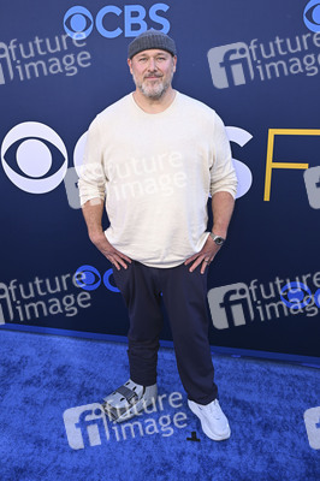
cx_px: 160
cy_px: 240
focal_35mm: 31
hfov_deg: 42.3
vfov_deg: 60.3
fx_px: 414
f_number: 6.3
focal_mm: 31
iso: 320
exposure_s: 1/200
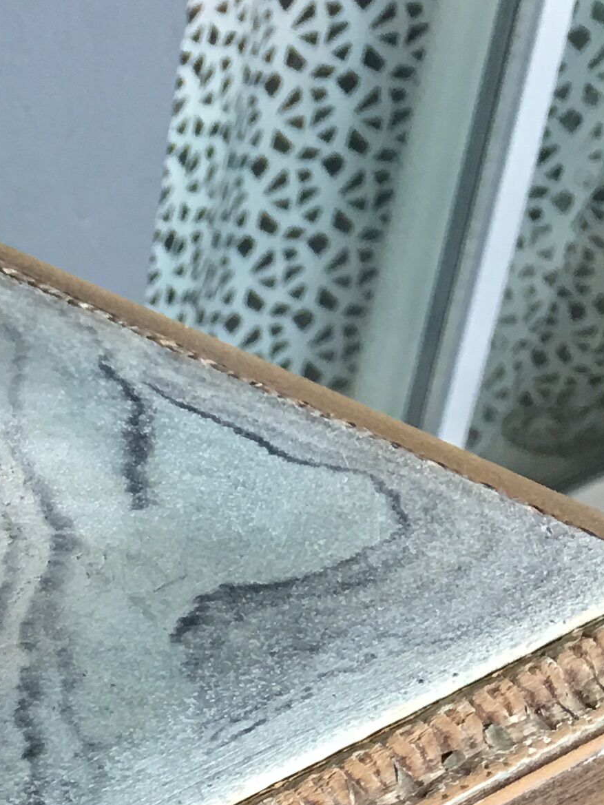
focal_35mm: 100
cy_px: 1377
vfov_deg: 16.8
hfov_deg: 13.5
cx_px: -418
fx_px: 2326
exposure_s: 1/33
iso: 25
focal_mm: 4.15
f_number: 2.2
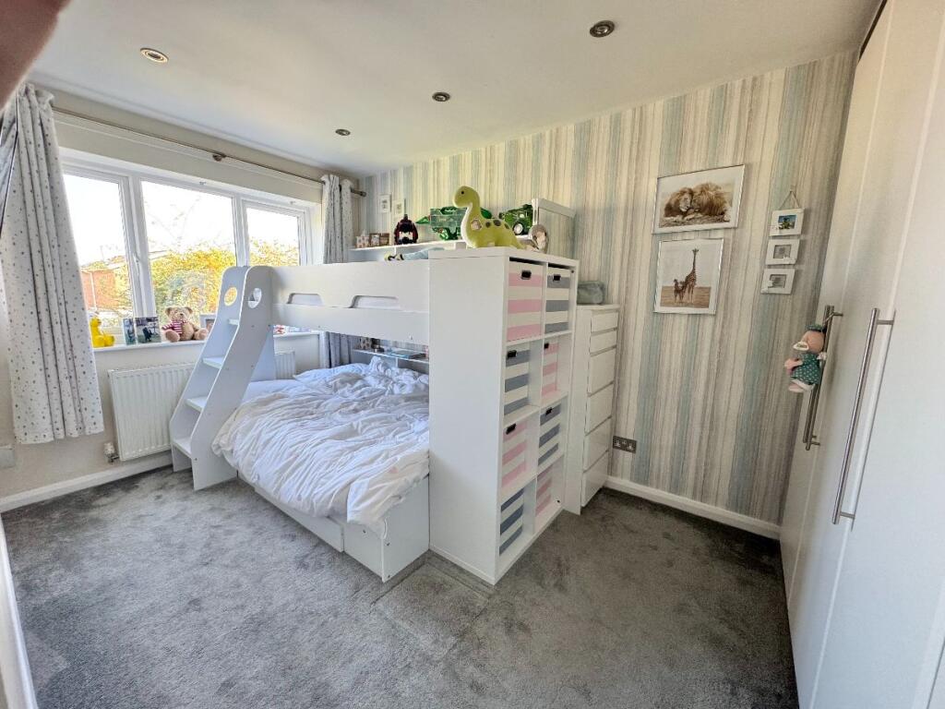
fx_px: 382
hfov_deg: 102.1
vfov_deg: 85.7
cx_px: 472
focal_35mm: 14
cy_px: 354
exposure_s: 1/99
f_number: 2.2
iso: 160
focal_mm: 2.22
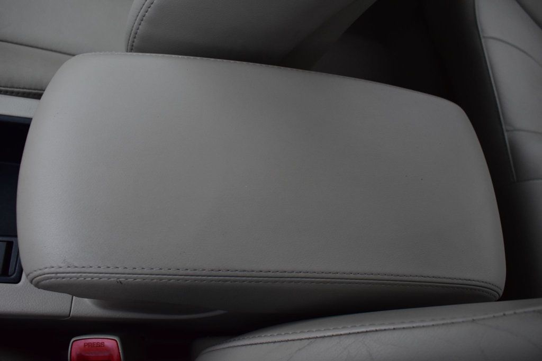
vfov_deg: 43.6
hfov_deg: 61.9
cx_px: 271
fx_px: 451
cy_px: 180
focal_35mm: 30
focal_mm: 20
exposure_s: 1/15
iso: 900
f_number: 6.3
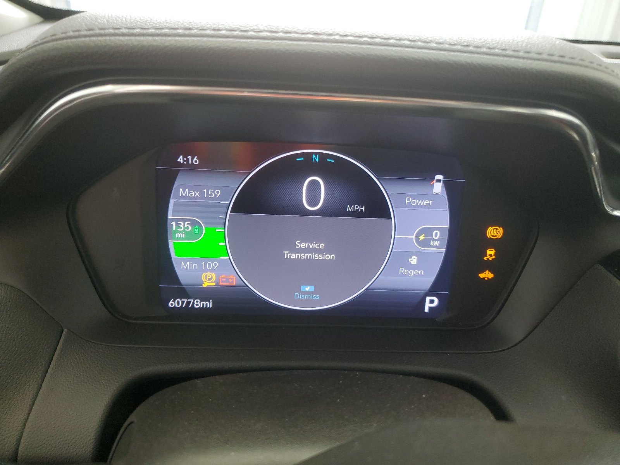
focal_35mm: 26
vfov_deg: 53.1
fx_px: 466
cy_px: 232
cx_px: 310
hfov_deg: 67.3
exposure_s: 1/60.2
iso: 128
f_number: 1.5
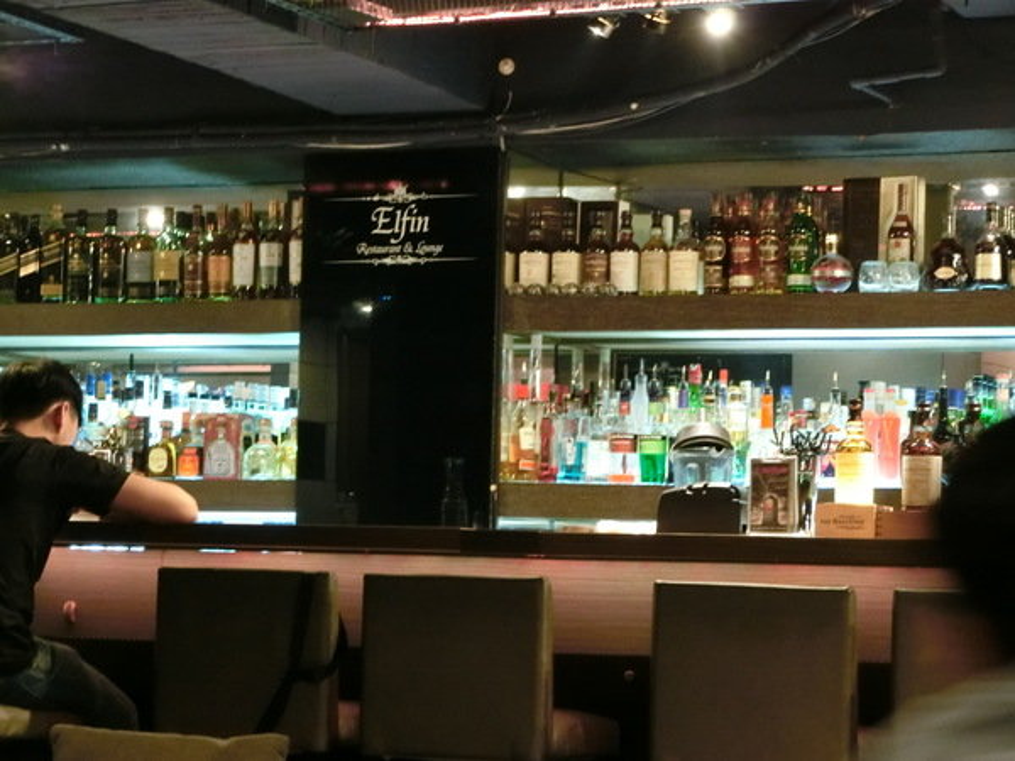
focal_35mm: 105
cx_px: 508
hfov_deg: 18.7
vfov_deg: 14.1
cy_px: 380
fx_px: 3079
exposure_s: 1/5
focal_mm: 22.8
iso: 1600
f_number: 4.5
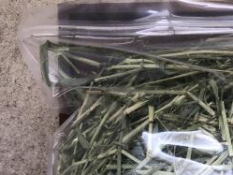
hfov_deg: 25.9
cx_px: 220
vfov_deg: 19.3
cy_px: 210
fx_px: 485
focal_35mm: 72
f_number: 1.8
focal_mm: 3.99
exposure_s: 1/40
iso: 25
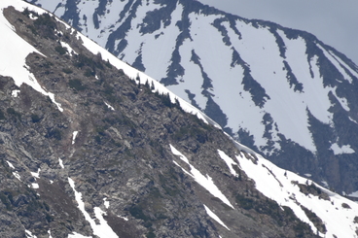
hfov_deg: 2.0
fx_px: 10377
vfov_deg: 1.3
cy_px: 182
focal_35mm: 1044
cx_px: -39
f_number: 7.1
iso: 100
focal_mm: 300
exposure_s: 1/640
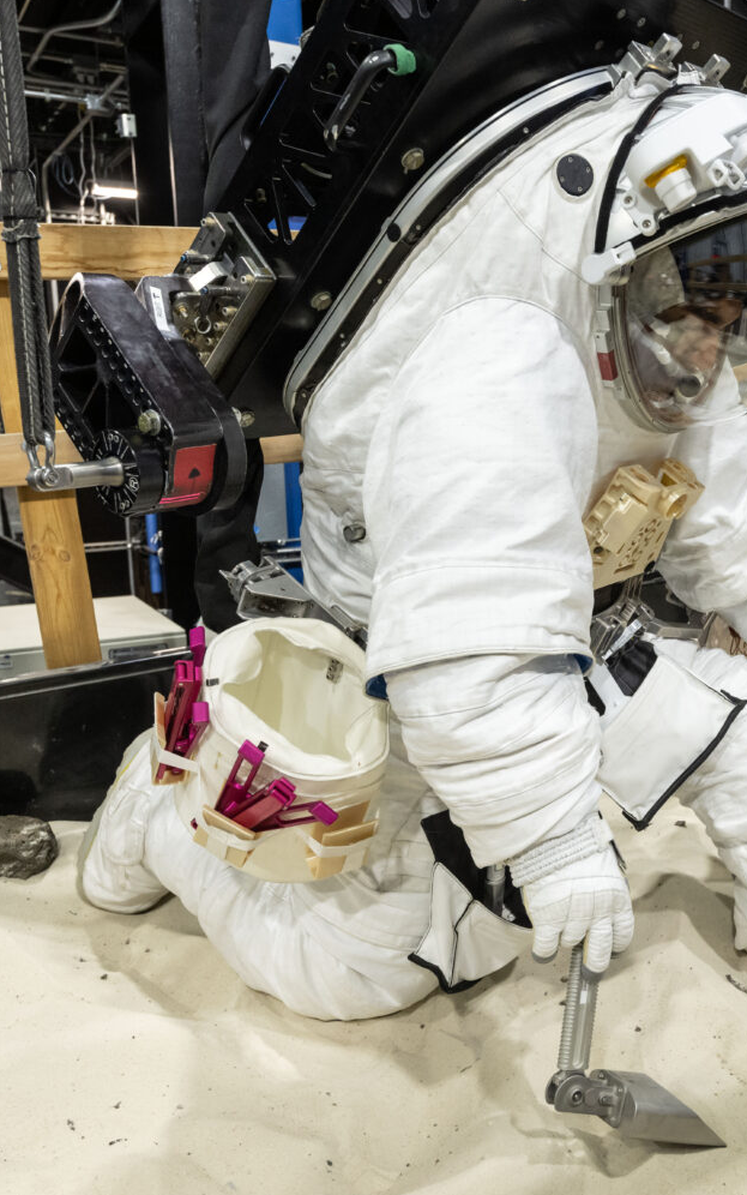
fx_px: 1074
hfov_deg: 36.4
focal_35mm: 33
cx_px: 649
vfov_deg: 58.1
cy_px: 589
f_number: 5
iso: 3200
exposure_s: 1/160
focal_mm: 21
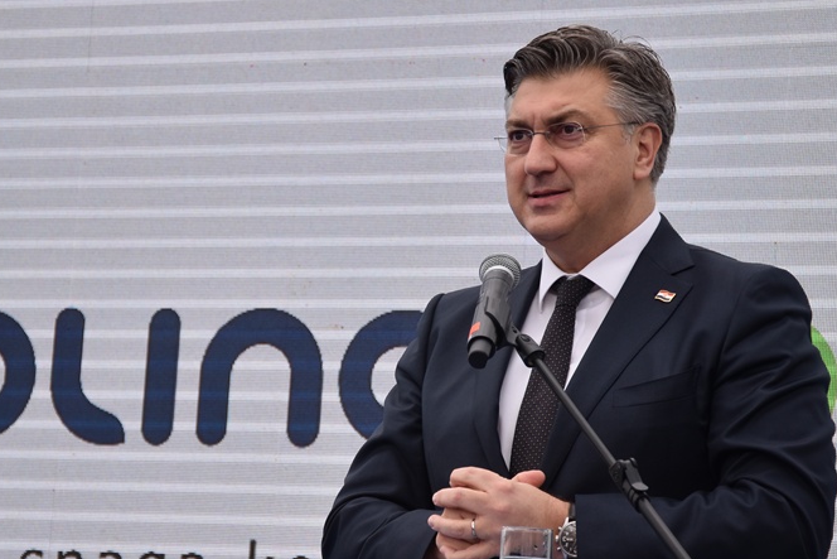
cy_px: 349
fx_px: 4576
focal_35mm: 197
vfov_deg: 7.0
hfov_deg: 10.5
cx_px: 367
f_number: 5.6
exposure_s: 1/250
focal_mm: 85
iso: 200
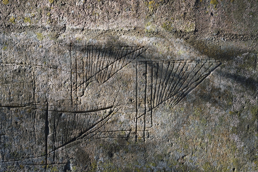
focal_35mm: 62
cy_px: 86
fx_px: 444
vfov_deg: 21.9
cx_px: 129
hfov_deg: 32.4
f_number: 8
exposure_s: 1/100
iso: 200
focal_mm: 62
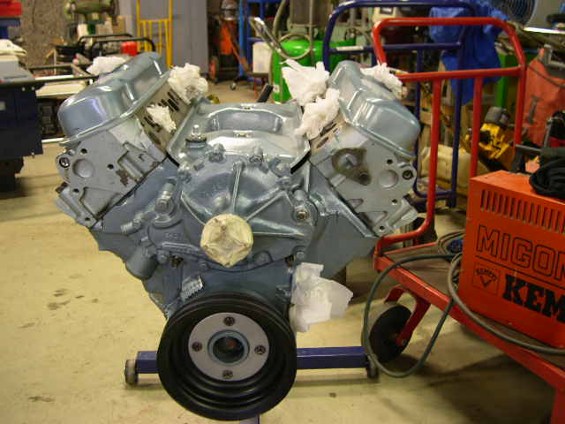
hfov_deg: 49.0
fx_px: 620
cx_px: 282
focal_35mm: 38
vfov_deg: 37.7
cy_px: 212
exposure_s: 1/4.6
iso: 113
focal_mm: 8
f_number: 2.8
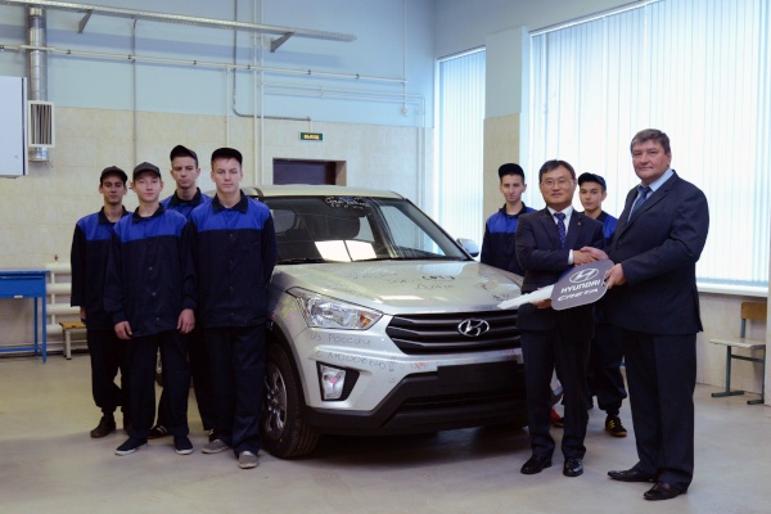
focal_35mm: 38
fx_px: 814
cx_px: 386
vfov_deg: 35.1
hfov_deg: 50.7
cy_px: 257
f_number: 5.6
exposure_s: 1/60
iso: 4000
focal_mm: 38
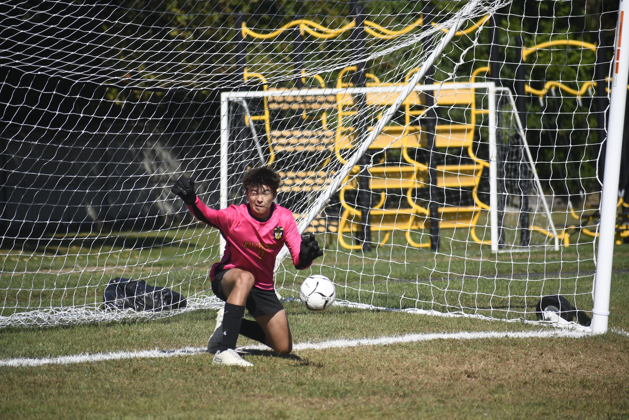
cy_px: 210
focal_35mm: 330
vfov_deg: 4.2
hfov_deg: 6.2
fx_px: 5765
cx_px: 314
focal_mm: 220
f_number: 6
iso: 400
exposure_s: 1/2500
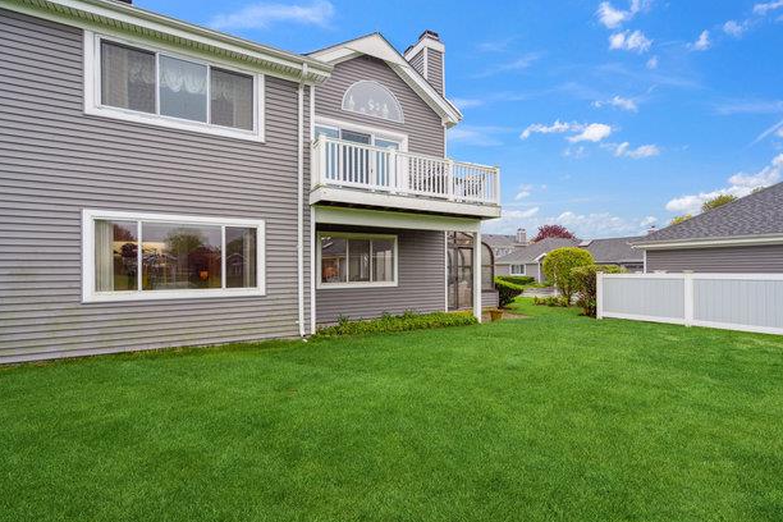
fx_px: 370
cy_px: 276
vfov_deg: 70.4
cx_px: 411
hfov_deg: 93.2
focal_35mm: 17
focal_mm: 16
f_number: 5.6
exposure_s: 1/200
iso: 400
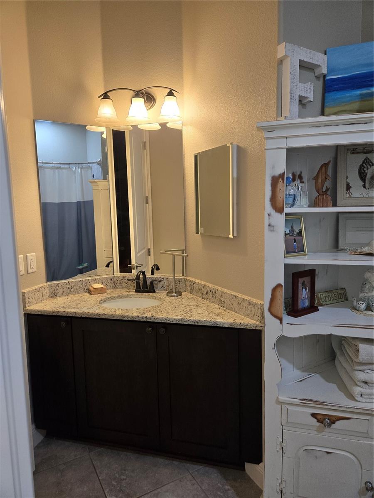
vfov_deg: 73.9
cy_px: 249
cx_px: 187
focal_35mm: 23
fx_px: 331
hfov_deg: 58.9
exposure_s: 1/120
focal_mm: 5.4
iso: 250
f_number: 1.8
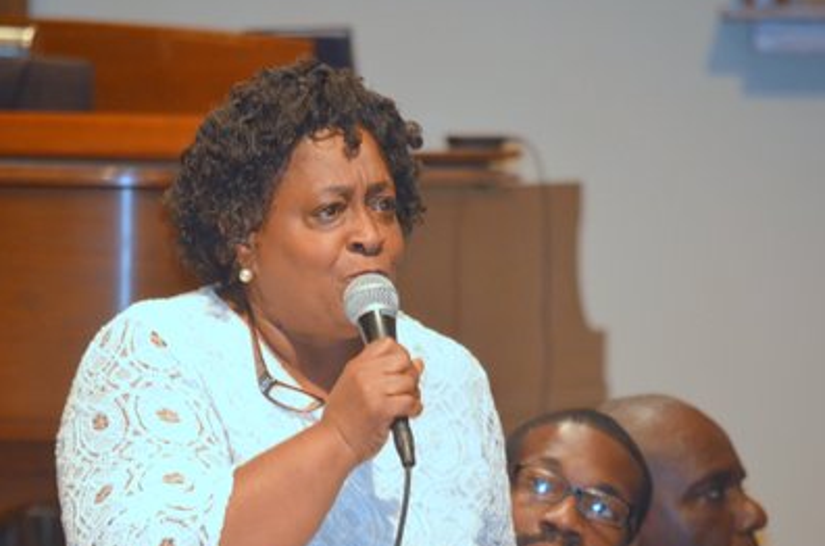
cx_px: 396
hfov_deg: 4.4
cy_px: 308
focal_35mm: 473
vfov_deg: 2.9
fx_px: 10814
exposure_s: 1/60
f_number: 5.6
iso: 1400
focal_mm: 260
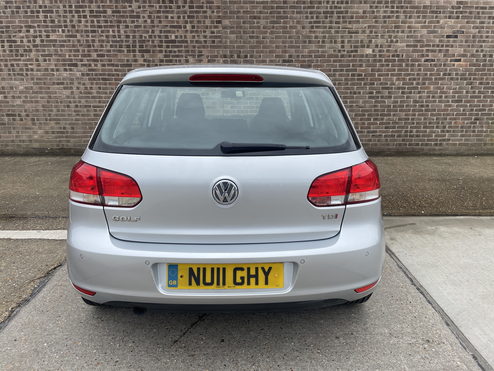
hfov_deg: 67.3
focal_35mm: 26
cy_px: 186
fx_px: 371
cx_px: 247
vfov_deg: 53.1
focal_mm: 4.2
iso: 32
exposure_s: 1/1195
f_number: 1.6
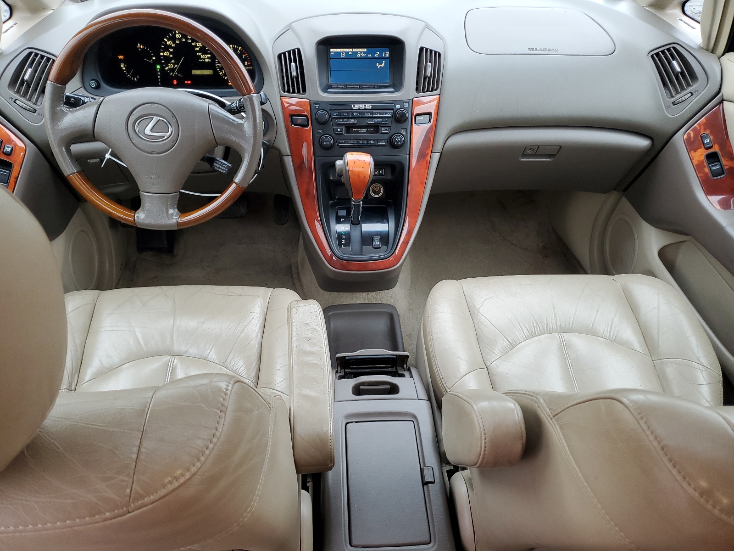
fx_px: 551
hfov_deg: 67.3
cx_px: 367
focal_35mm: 26
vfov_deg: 53.1
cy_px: 276
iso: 77
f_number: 1.5
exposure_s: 1/60.2
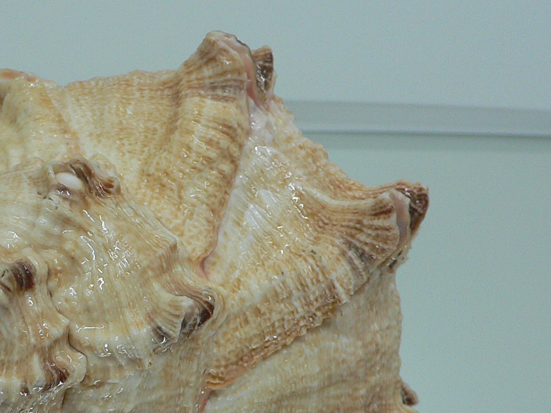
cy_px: 320
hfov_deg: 27.8
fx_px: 1098
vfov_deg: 21.1
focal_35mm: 69
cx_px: 144
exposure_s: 1/60
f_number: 2.8
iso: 100
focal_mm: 4.6
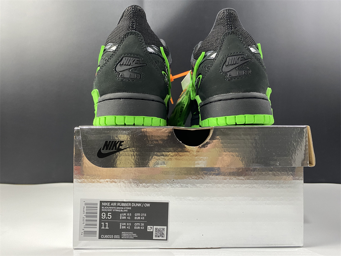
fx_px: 256
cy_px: 128
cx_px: 170
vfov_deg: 53.1
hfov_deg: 67.3
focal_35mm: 26
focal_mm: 4.25
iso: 160
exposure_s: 1/50
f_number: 1.8
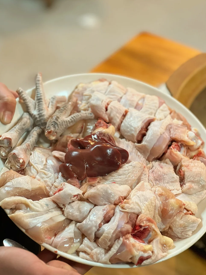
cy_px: 141
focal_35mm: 86
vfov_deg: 22.8
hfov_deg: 17.2
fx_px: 682
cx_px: 102
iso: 200
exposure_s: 1/33
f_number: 2.8
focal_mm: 9
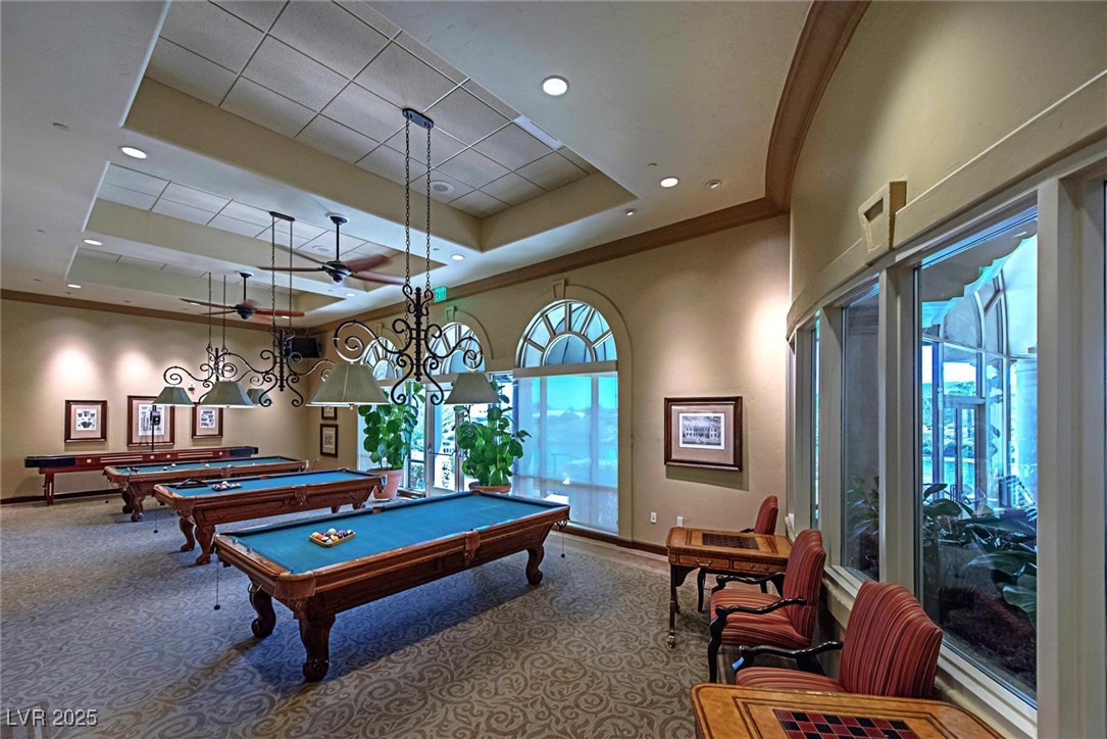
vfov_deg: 81.2
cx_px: 554
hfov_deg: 104.2
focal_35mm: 14
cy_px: 370
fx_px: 431
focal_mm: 14
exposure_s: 1/50
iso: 1250
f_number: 5.6
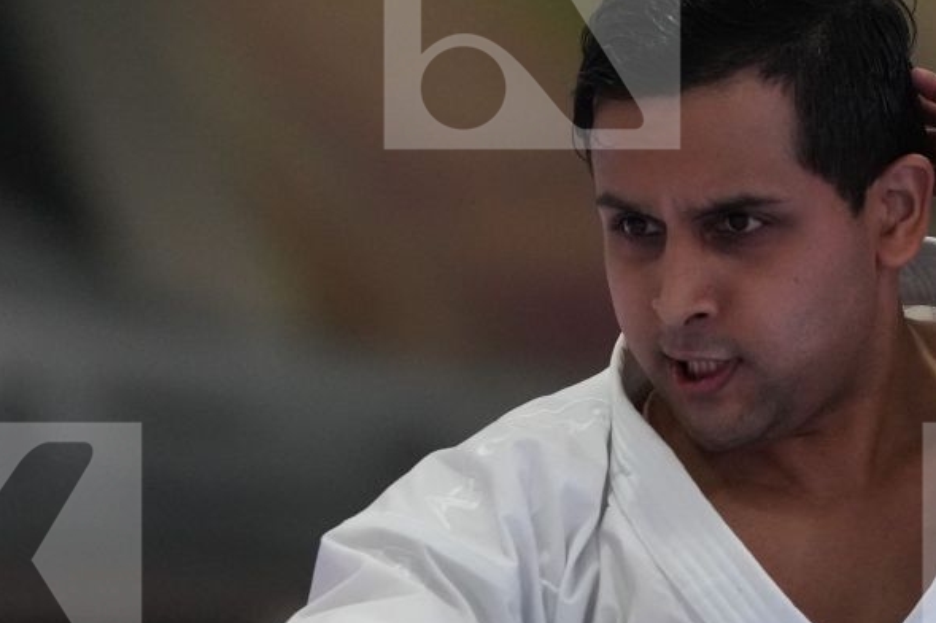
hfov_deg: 3.6
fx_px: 14941
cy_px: 567
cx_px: 532
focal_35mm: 575
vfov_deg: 2.4
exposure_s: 1/250
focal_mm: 188
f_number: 2.8
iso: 4000
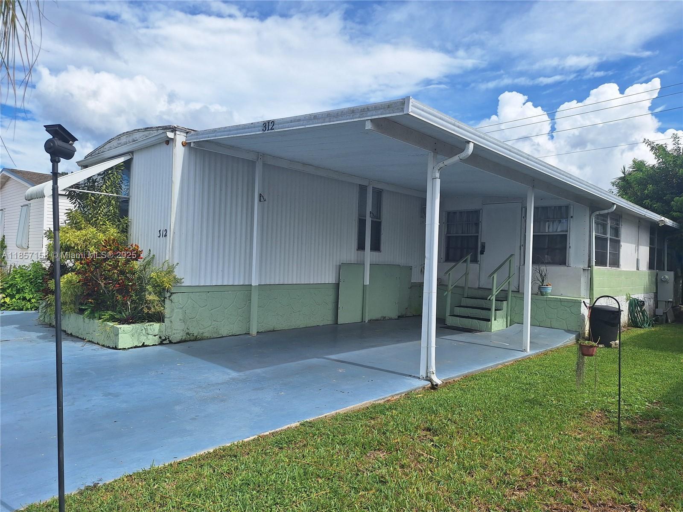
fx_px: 454
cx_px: 342
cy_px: 256
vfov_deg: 58.9
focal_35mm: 23
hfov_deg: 73.9
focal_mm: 5.54
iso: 40
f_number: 1.8
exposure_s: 1/3559
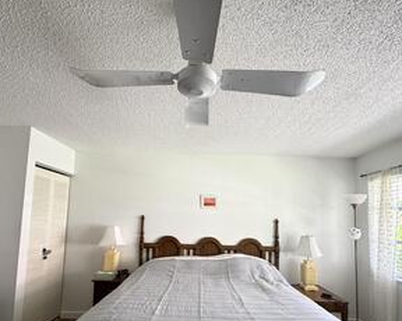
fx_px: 226
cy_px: 201
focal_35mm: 19
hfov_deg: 83.3
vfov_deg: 69.6
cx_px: 201
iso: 250
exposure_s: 1/99
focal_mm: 2.22
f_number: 2.2
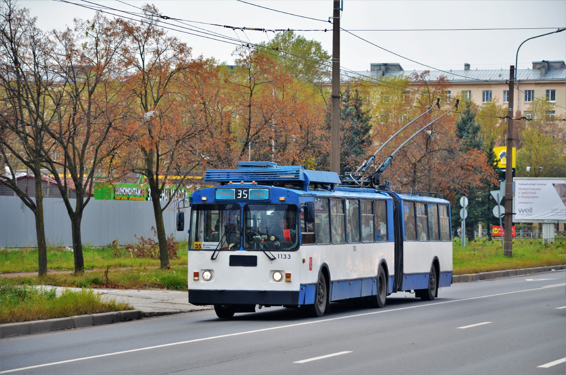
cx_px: 283
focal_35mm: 147
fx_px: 2306
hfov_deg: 14.0
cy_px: 188
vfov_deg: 9.3
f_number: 5
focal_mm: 98
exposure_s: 1/250
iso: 200
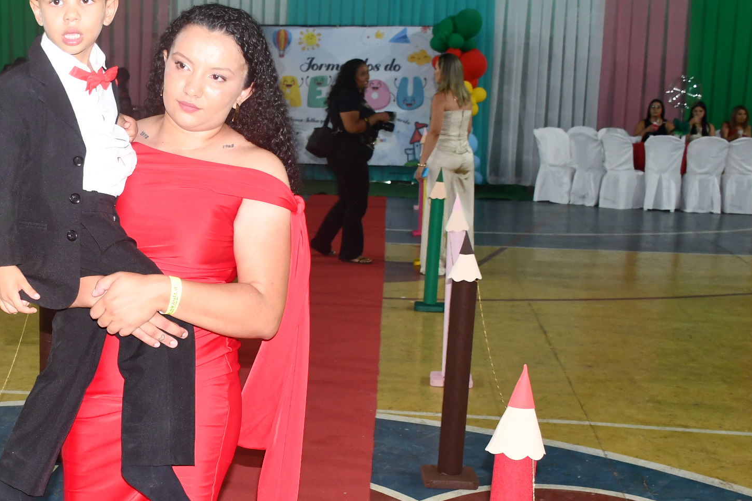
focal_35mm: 58
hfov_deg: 33.4
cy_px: 326
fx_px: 1211
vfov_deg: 23.3
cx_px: 140
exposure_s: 1/60
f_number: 3.5
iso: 720
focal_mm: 20
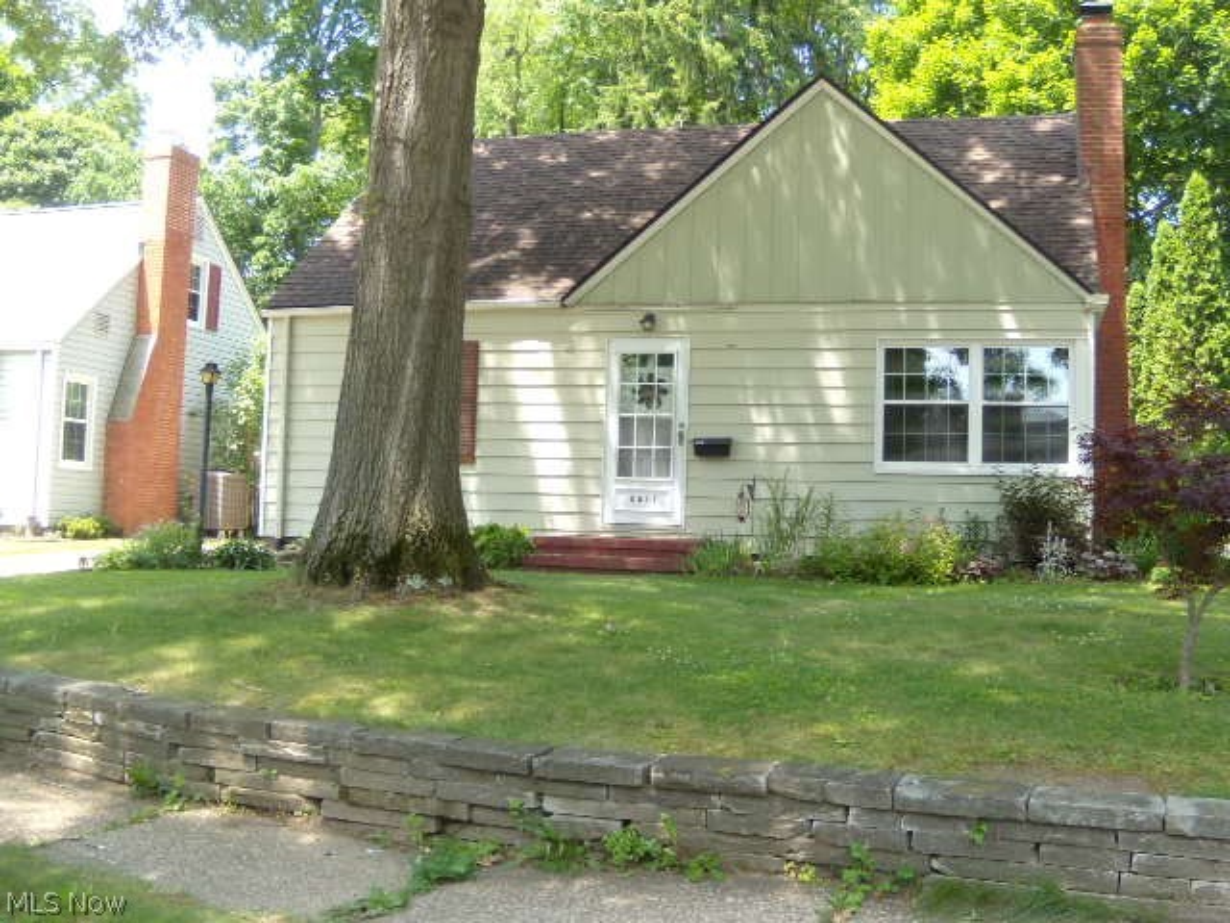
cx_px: 615
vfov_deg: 39.7
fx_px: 1279
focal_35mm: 36
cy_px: 462
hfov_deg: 51.4
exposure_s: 1/80
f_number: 3.6
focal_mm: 6.4
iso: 80
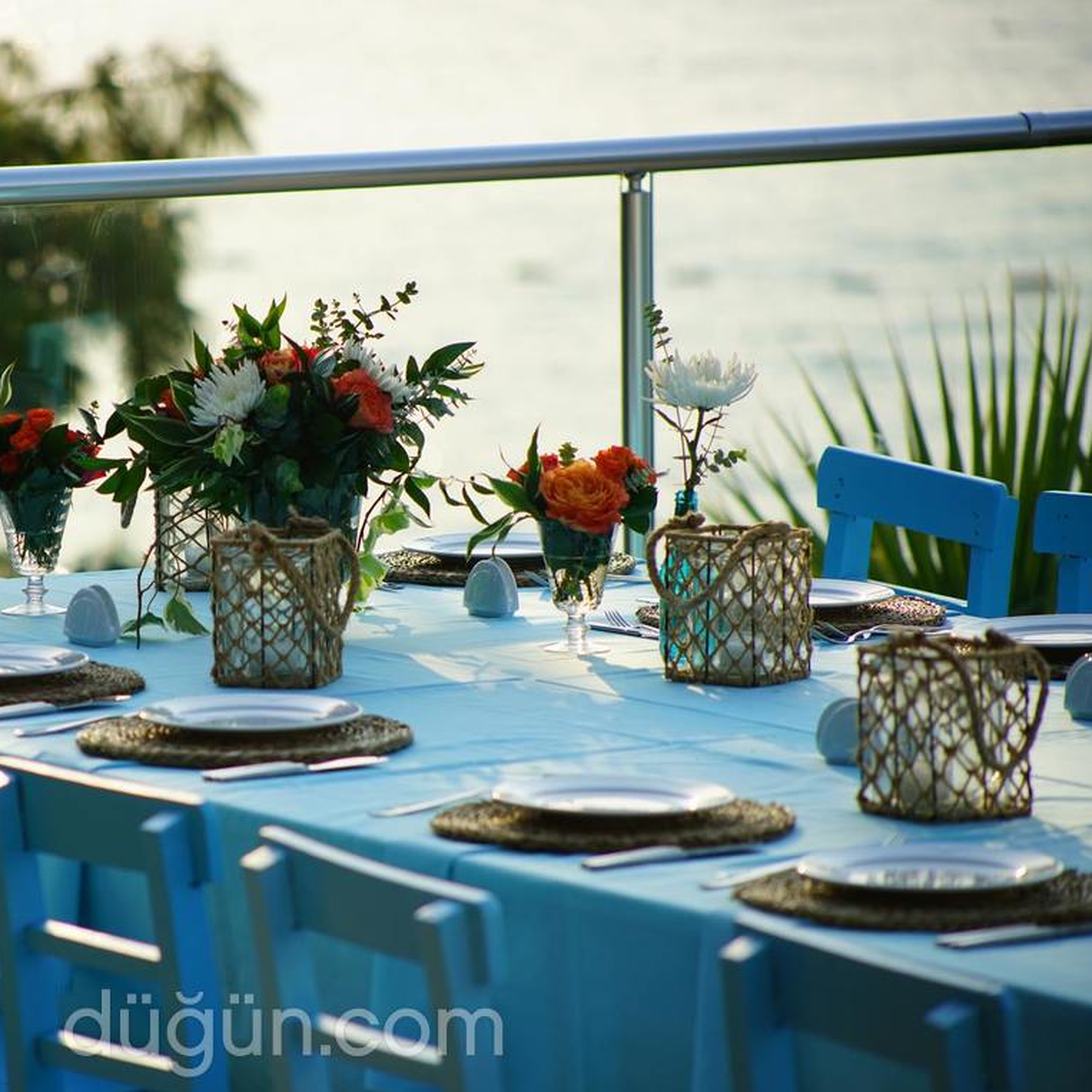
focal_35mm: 231
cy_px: 547
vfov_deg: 7.6
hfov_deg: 7.6
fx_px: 8244
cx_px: 283
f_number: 5
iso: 100
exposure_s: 1/500
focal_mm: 180
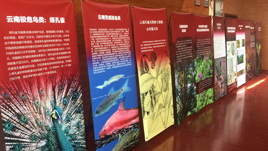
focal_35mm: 37
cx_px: 135
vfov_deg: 32.0
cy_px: 72
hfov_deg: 54.0
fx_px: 263
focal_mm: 4.15
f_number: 2.2
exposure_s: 1/17
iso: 64
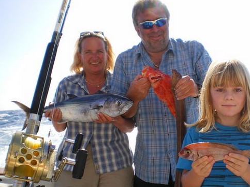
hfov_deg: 40.0
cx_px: 163
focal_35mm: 47
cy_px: 107
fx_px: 339
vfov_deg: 30.8
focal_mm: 6.3
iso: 50
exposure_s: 1/320
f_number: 4.6
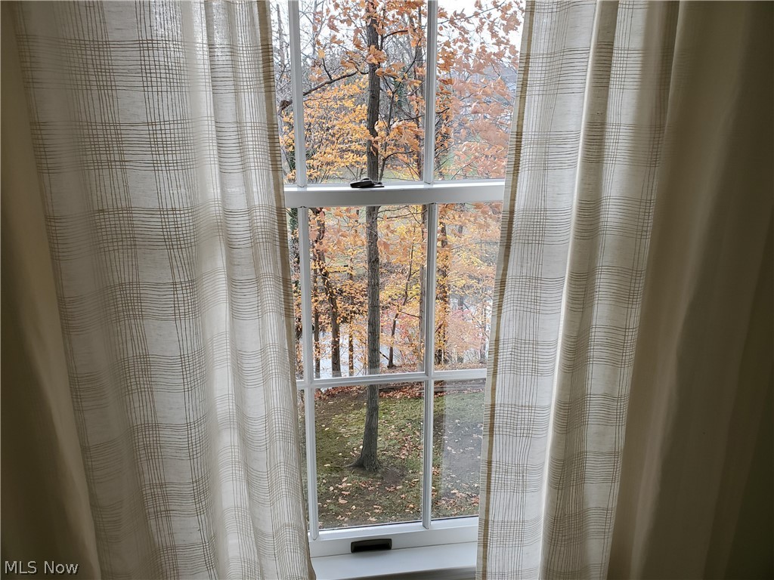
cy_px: 290
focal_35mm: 26
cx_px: 387
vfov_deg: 53.1
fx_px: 581
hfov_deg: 67.3
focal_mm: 4.3
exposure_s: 1/120
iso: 80
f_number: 2.4
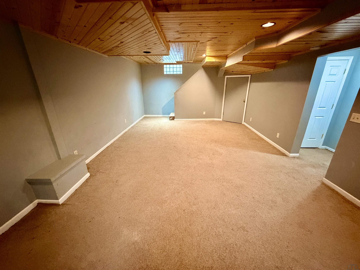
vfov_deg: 85.7
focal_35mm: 14
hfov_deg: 102.1
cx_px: 180
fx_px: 146
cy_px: 135
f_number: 2.2
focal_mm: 2.22
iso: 1000
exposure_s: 1/40
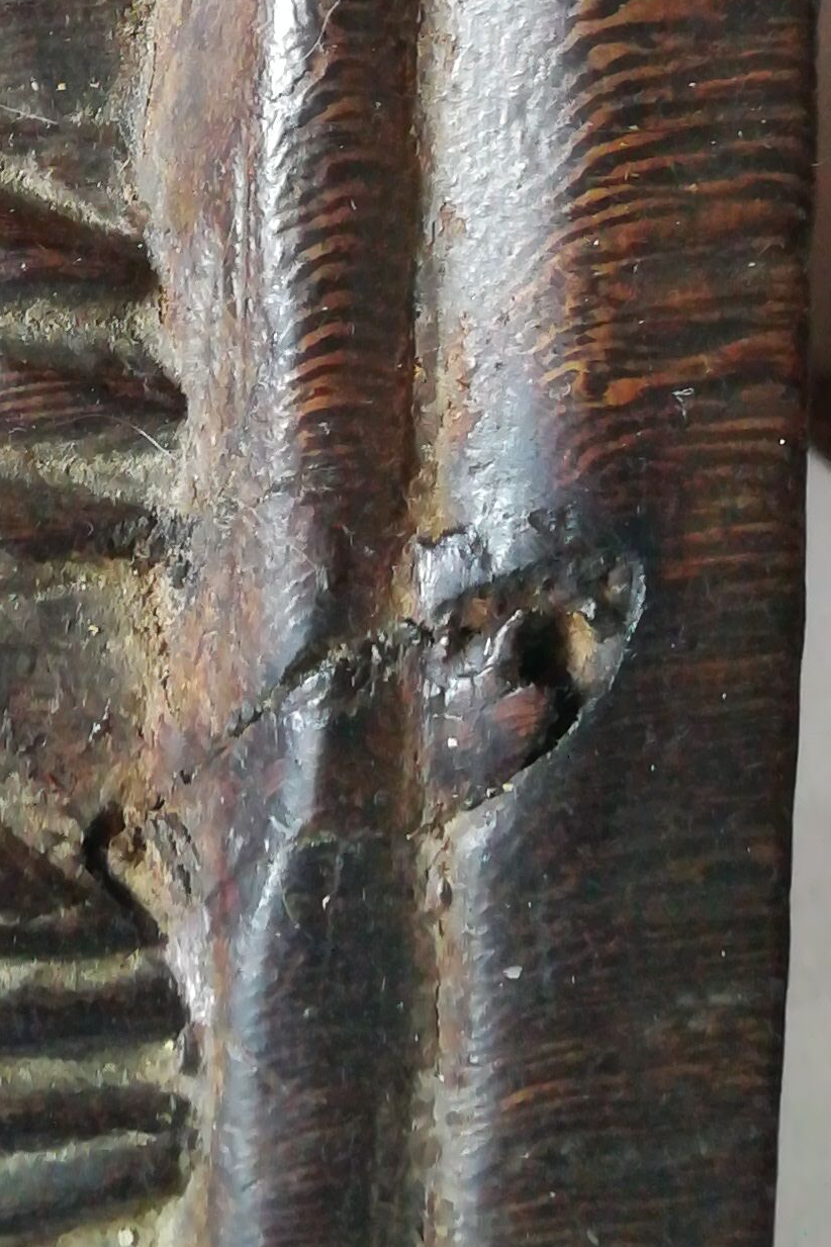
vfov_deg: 21.5
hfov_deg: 15.6
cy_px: -296
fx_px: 3012
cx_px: 161
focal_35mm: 87
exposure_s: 1/14.3
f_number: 2.2
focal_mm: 3.83
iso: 640
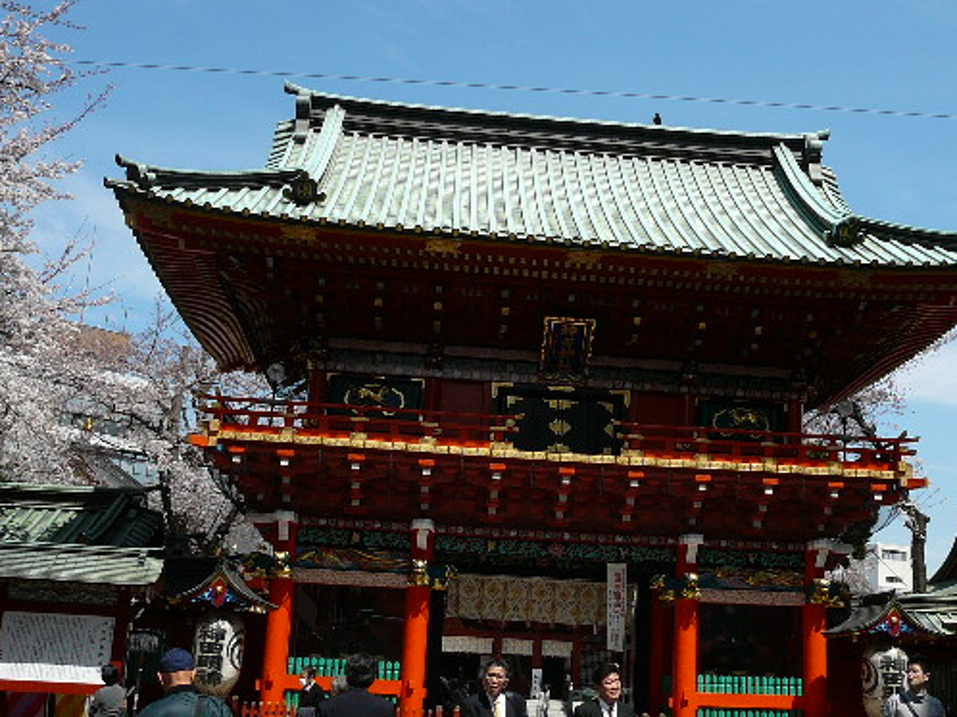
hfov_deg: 41.9
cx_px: 569
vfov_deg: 32.2
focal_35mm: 45
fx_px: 1243
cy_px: 348
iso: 80
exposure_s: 1/500
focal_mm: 5.2
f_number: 5
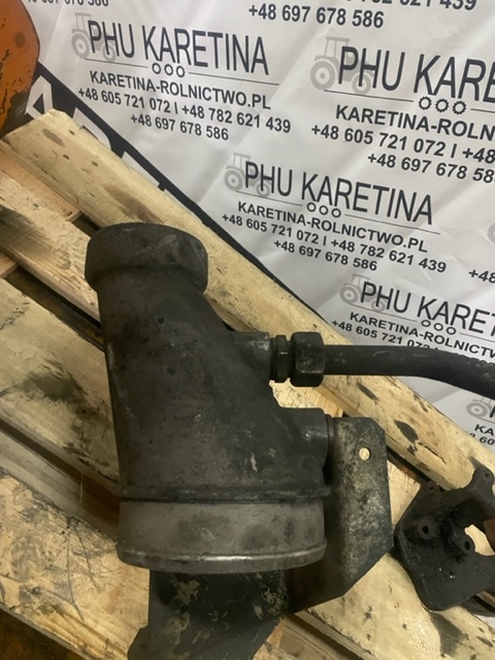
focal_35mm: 26
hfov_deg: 53.1
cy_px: 330
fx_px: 496
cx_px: 248
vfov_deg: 67.3
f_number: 1.6
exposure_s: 1/30
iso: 800
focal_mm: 4.2
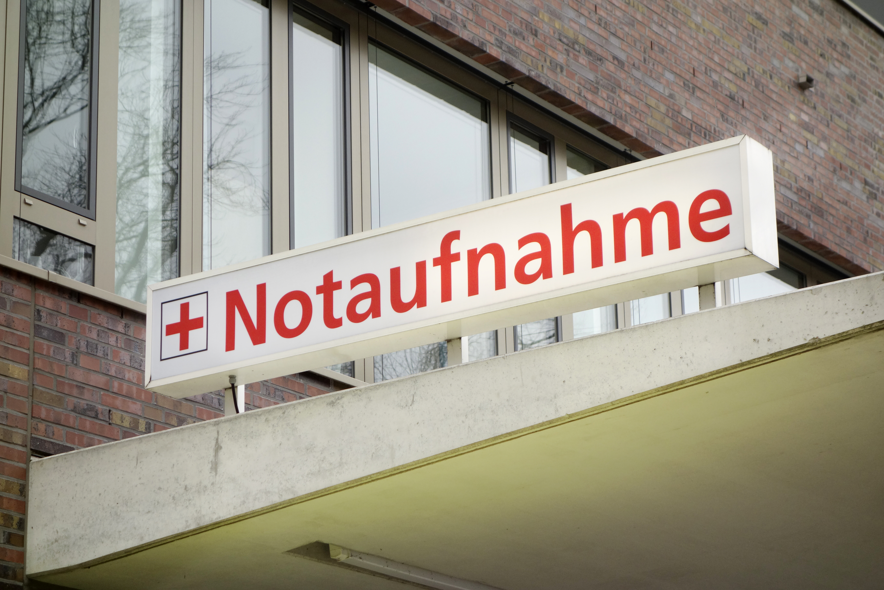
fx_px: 2455
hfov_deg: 20.4
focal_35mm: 100
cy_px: 295
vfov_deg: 13.7
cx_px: 442
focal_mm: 37.1
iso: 400
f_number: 4.9
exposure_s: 1/160
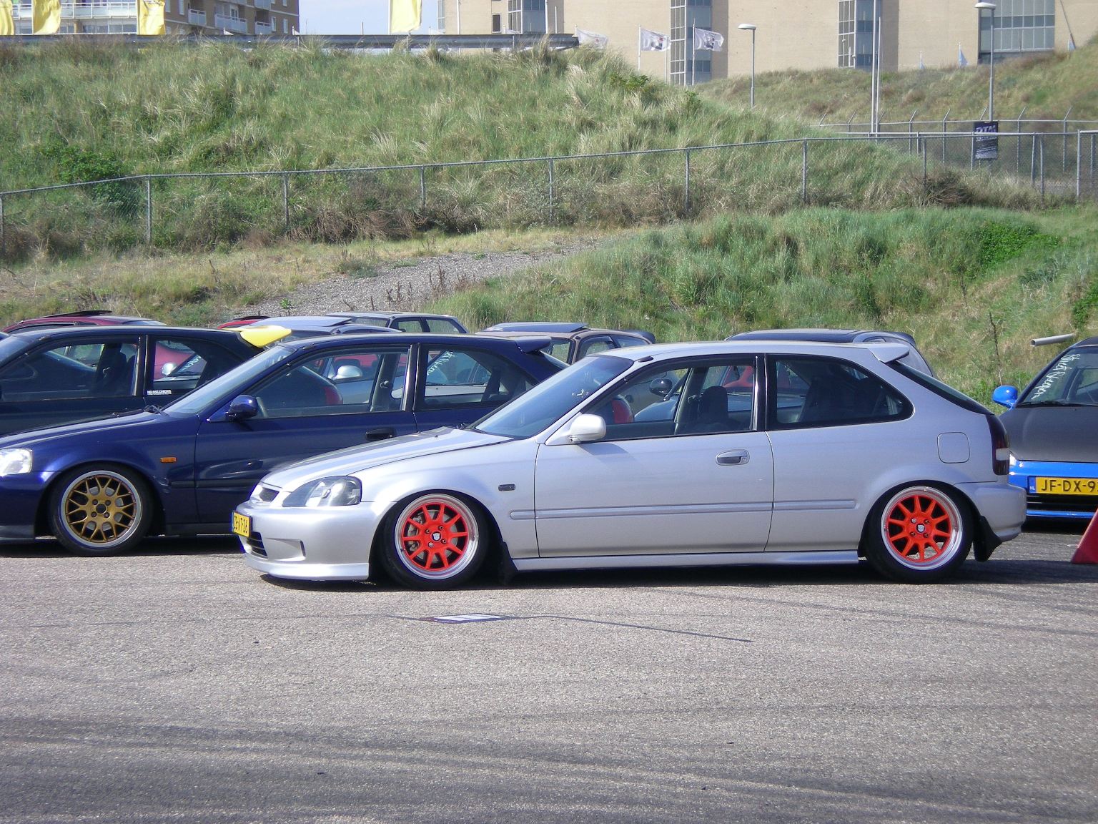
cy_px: 412
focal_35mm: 114
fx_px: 3616
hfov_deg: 17.3
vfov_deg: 13.0
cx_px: 549
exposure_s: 1/149
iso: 50
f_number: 5.9
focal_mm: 18.9
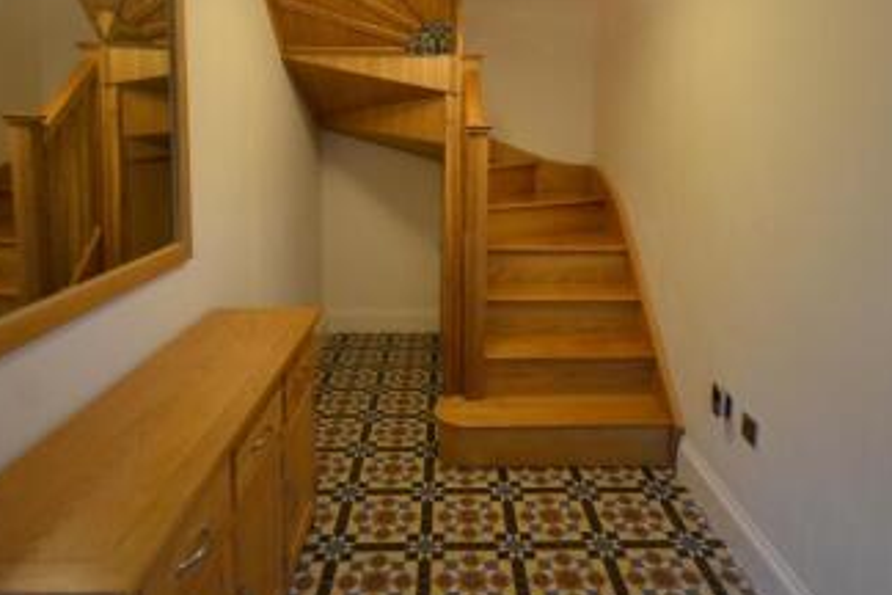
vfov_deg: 55.8
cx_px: 460
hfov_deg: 78.6
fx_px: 545
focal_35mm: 22
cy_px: 189
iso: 1000
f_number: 4
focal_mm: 10
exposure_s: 1/30
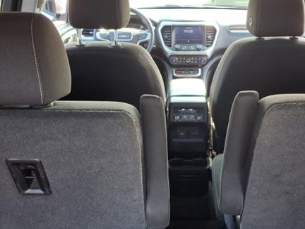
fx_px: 352
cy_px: 110
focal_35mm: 40
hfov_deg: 46.7
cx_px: 171
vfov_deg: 36.0
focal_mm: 3.58
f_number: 1.9
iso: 50
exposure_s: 1/60.2
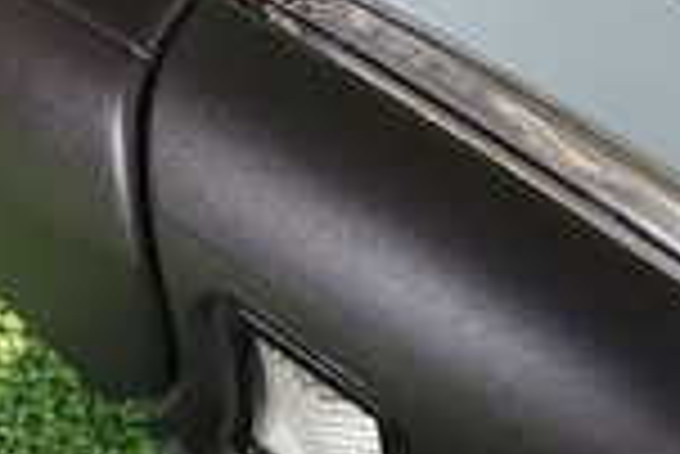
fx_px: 1947
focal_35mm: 103
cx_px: 324
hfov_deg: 19.8
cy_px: 207
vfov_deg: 13.3
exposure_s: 1/60
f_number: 2
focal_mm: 4.5
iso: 100
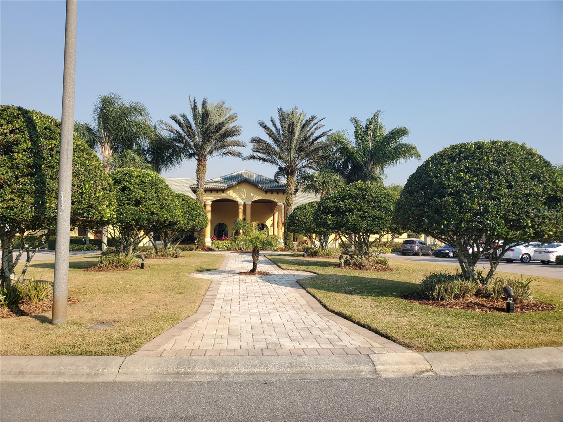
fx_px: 423
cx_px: 282
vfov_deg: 53.1
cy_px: 211
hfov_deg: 67.3
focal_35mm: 26
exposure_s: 1/2060
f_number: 1.5
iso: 50
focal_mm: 4.3
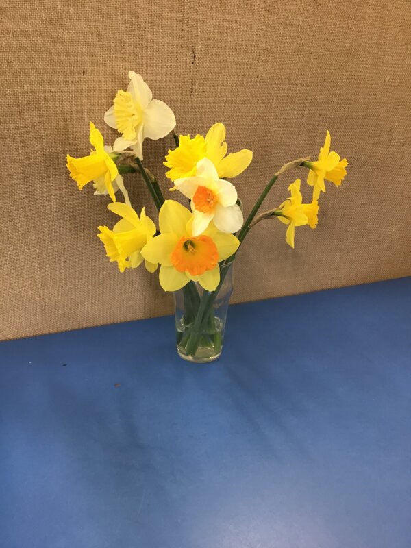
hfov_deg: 45.4
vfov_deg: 58.4
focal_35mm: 31
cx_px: 206
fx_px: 491
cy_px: 274
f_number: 2.4
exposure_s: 1/33
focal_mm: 3.3
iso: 80
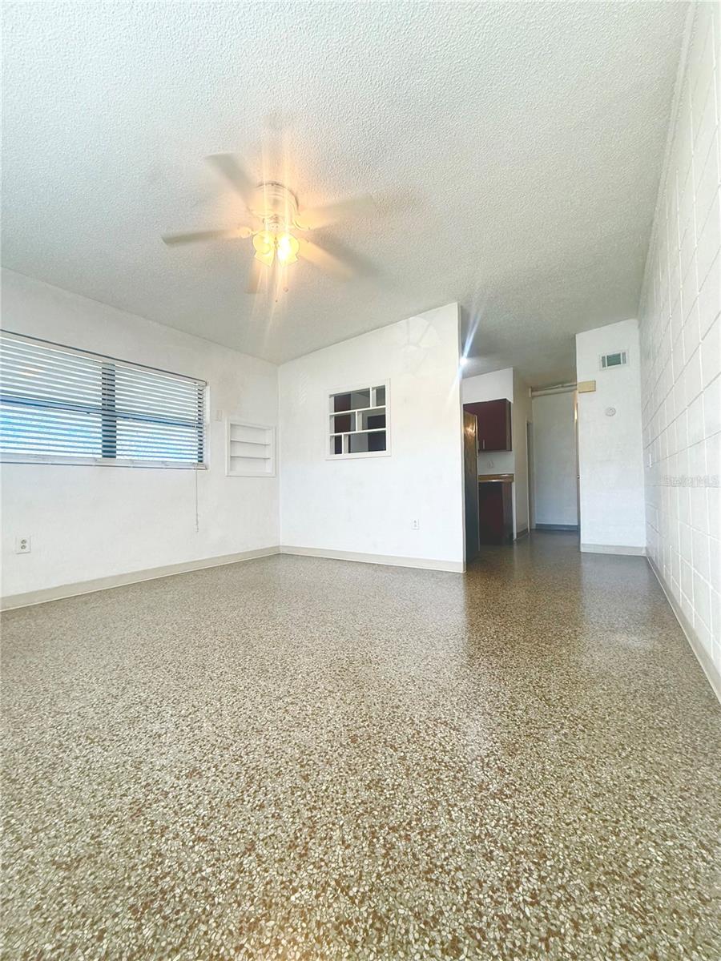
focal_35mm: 14
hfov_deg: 85.7
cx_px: 360
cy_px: 480
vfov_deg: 102.1
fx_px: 389
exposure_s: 1/120
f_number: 2.2
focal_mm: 2.22
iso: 250
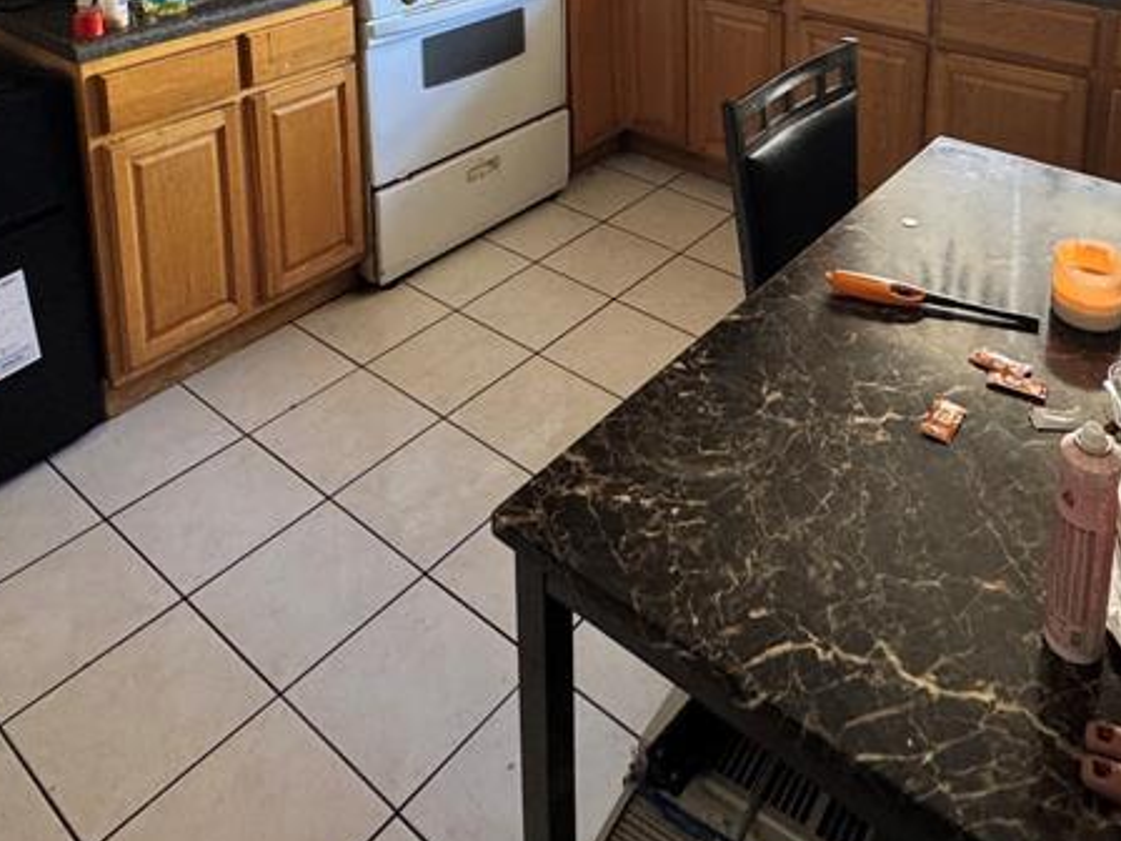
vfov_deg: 37.0
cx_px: 686
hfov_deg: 56.3
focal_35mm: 32
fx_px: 1036
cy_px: -88
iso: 320
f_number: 2.2
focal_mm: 2.22
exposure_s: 1/72
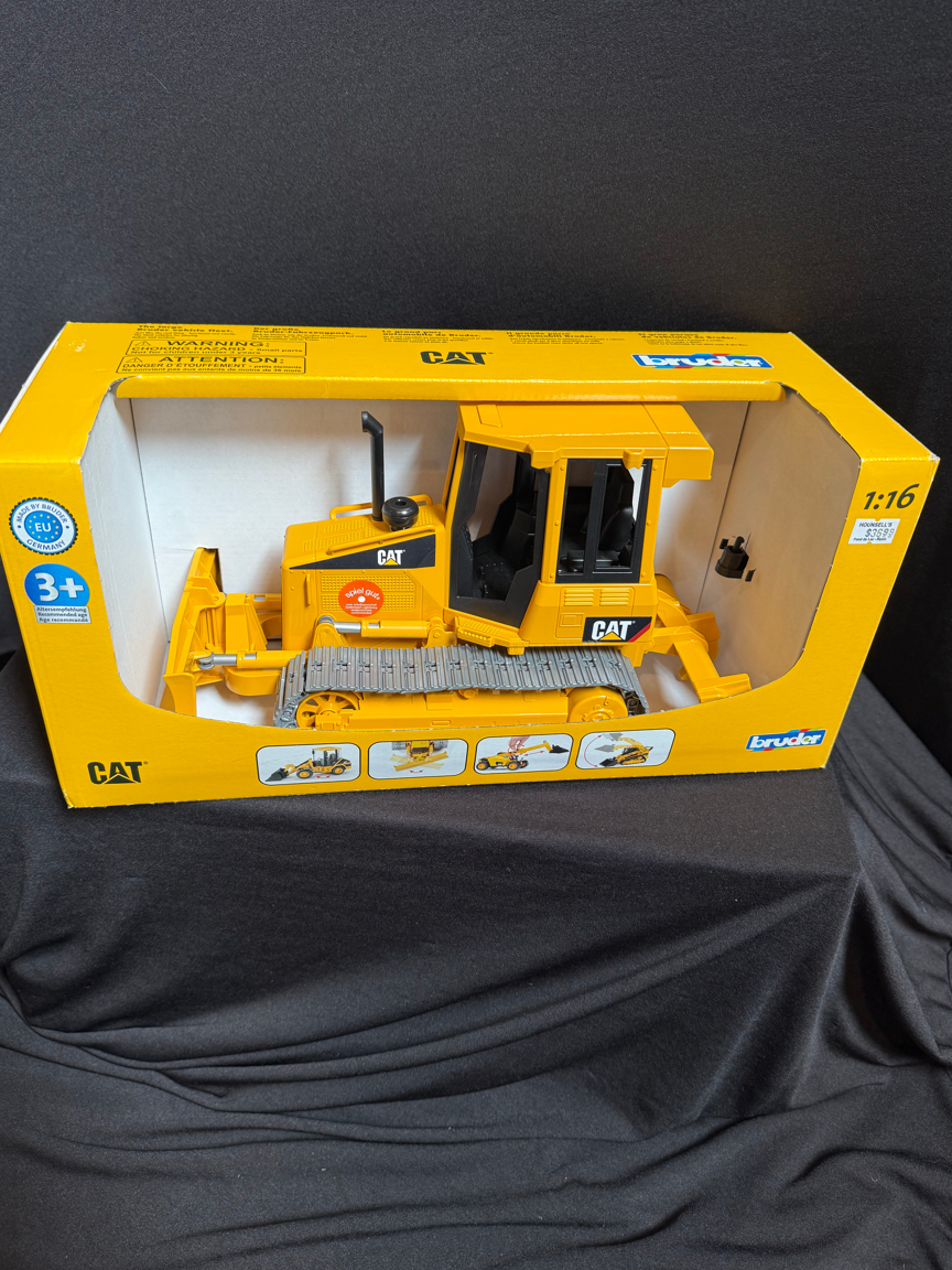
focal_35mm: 25
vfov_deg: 69.4
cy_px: 626
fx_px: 917
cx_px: 469
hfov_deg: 54.9
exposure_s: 1/60
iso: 125
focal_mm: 6.76
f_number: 1.78
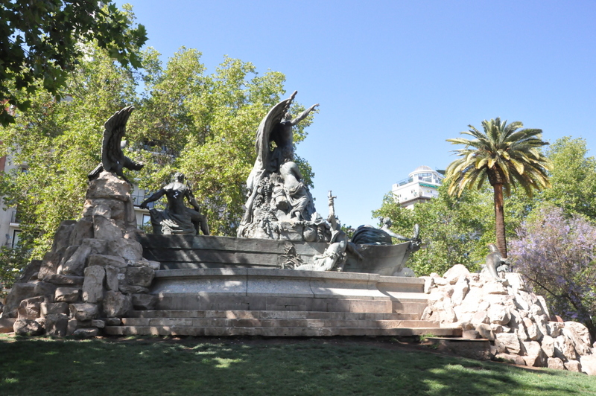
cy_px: 198
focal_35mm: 33
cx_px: 298
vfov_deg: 39.9
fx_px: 546
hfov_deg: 57.3
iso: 2500
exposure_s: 1/400
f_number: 10
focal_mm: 22
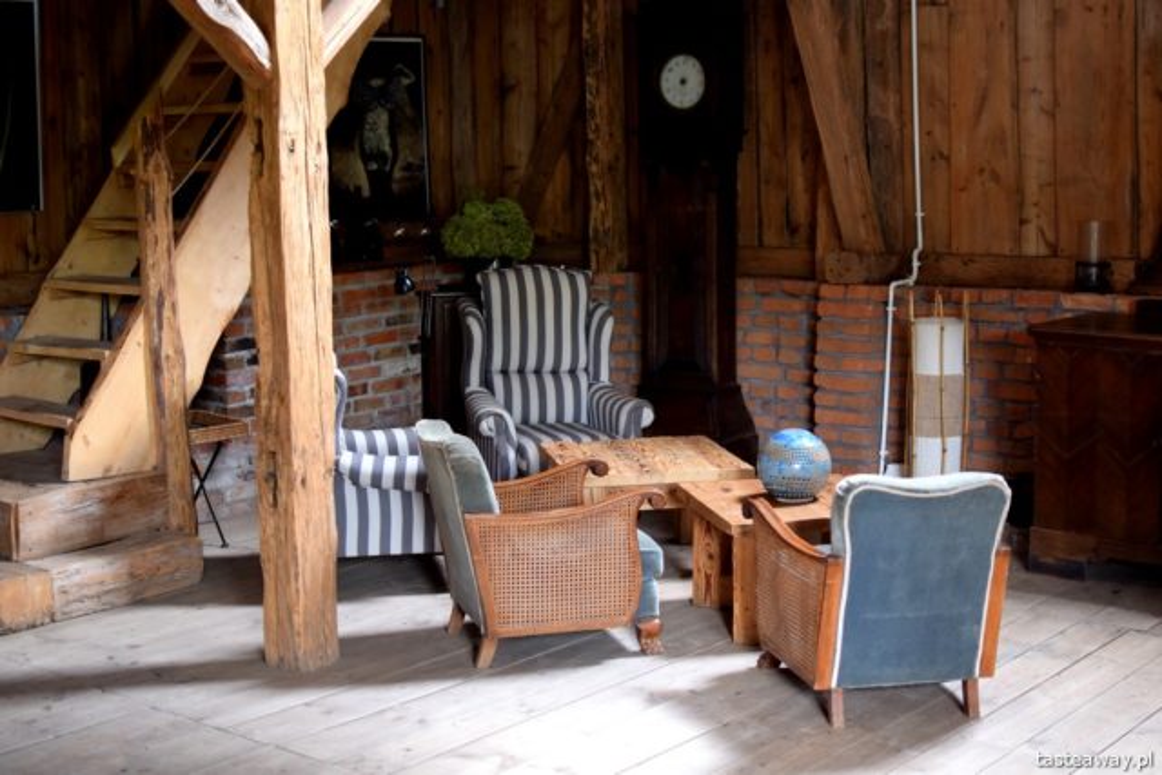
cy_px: 388
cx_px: 581
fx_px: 1695
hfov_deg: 37.8
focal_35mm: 52
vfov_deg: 25.8
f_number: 1.8
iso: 800
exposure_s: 1/60
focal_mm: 35
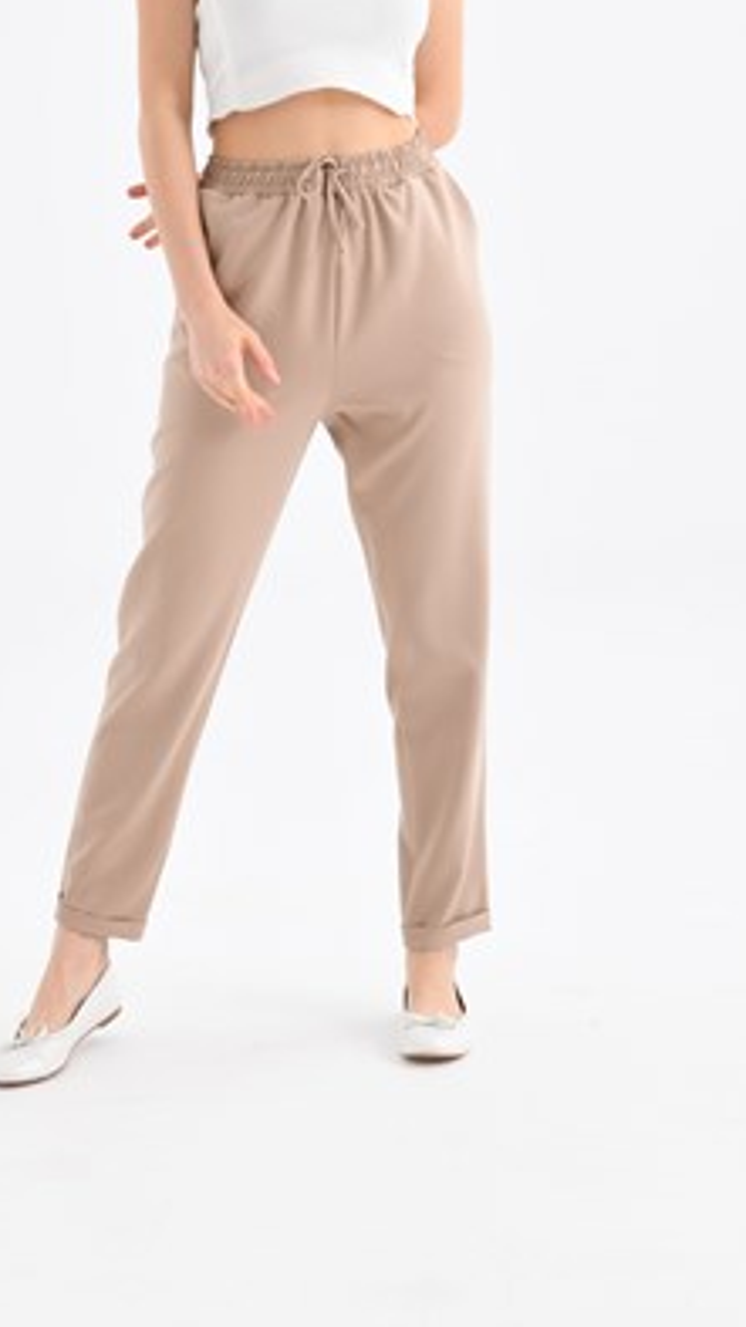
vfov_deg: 24.8
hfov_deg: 14.2
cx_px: 300
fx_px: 2990
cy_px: 378
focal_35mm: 85
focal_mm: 56
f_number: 6.3
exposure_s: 1/125
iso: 160
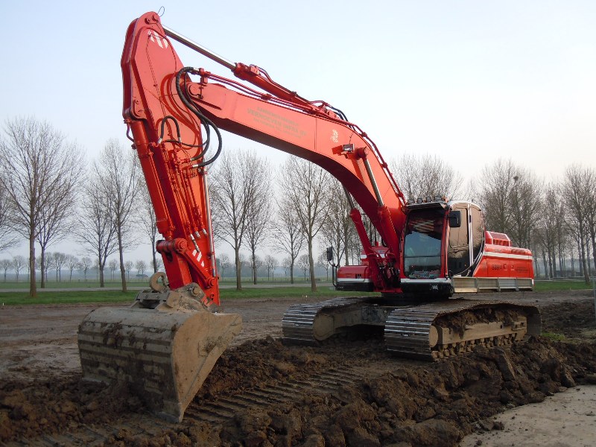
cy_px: 224
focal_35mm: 30
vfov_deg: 46.8
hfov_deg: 60.0
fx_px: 517
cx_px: 298
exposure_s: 1/60
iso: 125
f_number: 3.5
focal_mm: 5.4
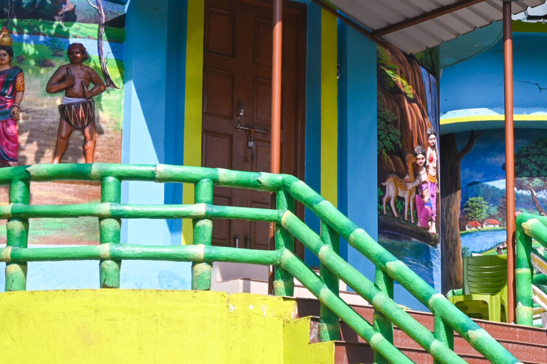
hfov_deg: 15.8
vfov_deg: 10.6
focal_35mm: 129
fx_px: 1967
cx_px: 369
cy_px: 101
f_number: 6.3
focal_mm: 29
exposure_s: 1/400
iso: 100
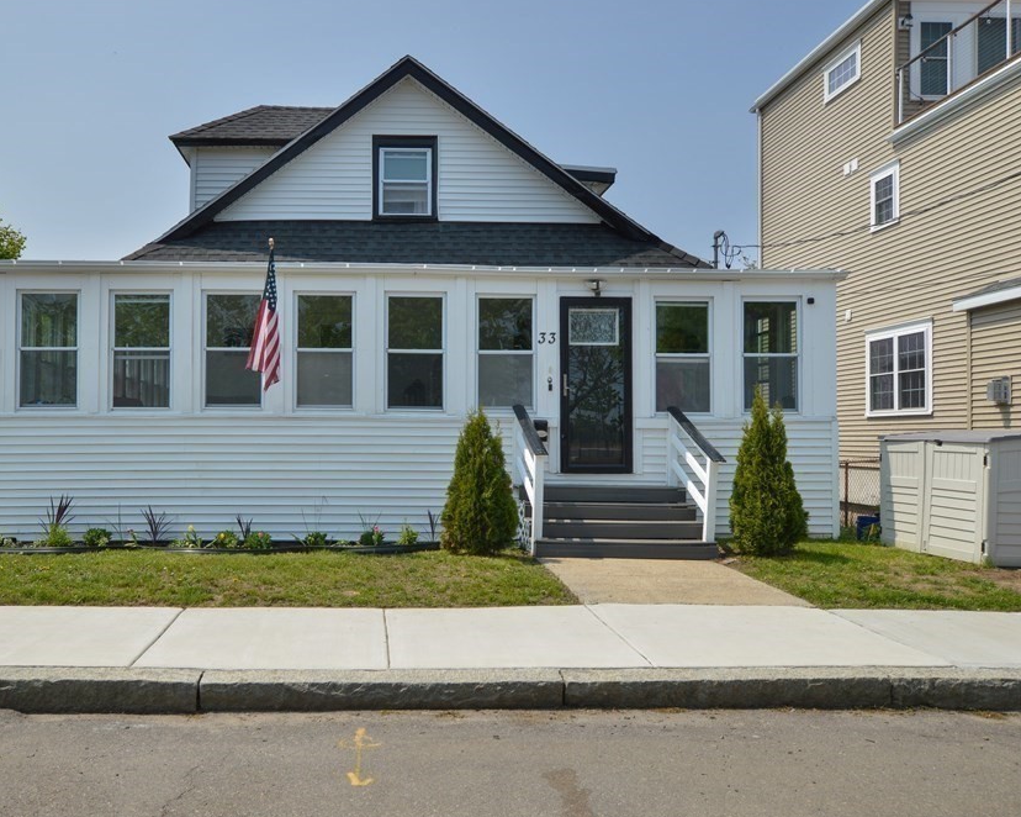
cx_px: 391
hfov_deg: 58.8
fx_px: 894
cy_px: 414
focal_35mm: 30
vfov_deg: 49.1
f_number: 10
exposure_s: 1/800
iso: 200
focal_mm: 17
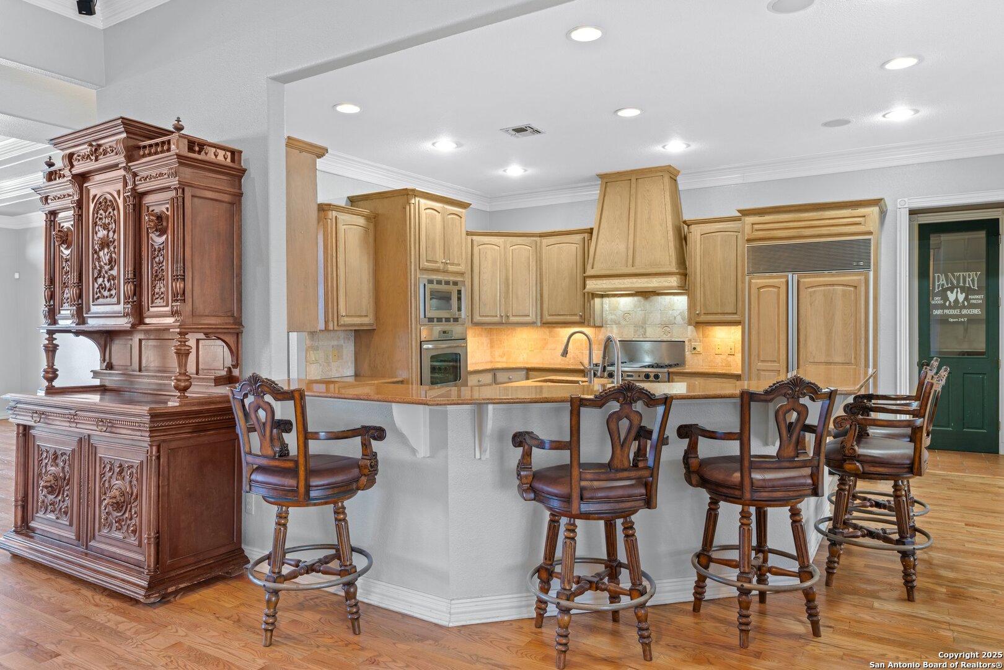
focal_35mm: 23
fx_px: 641
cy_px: 335
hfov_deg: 76.1
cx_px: 502
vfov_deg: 55.1
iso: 100
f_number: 8
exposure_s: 4
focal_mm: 23
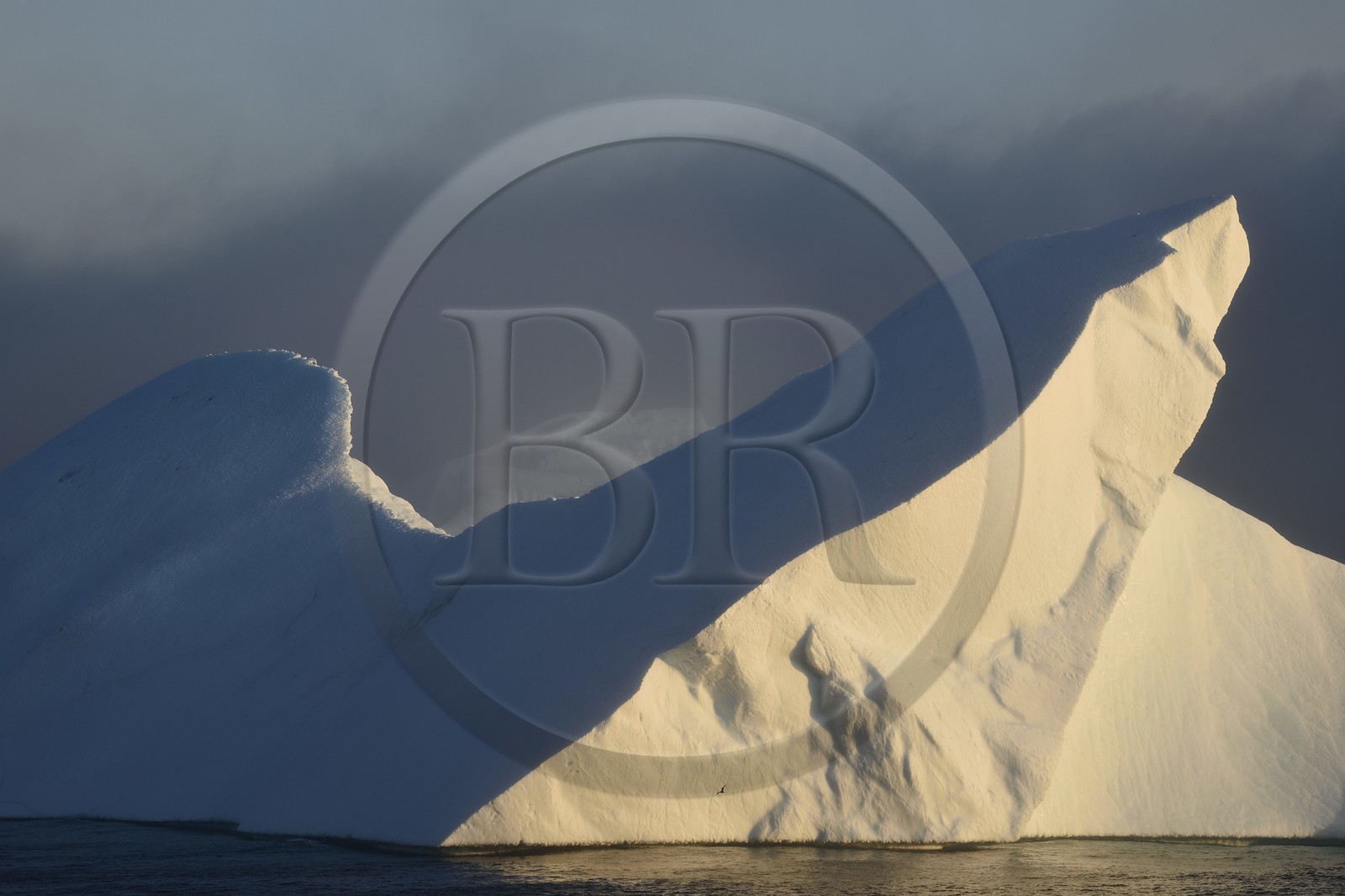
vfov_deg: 6.9
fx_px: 7470
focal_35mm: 200
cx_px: 672
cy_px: 448
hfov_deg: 10.3
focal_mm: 200
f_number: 10
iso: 200
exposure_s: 1/320
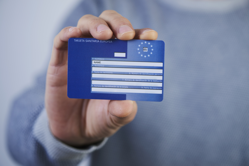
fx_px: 726
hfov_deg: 19.4
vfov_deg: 13.1
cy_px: 83
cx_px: 124
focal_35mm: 105
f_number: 5.6
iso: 64
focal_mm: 105
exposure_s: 1/160
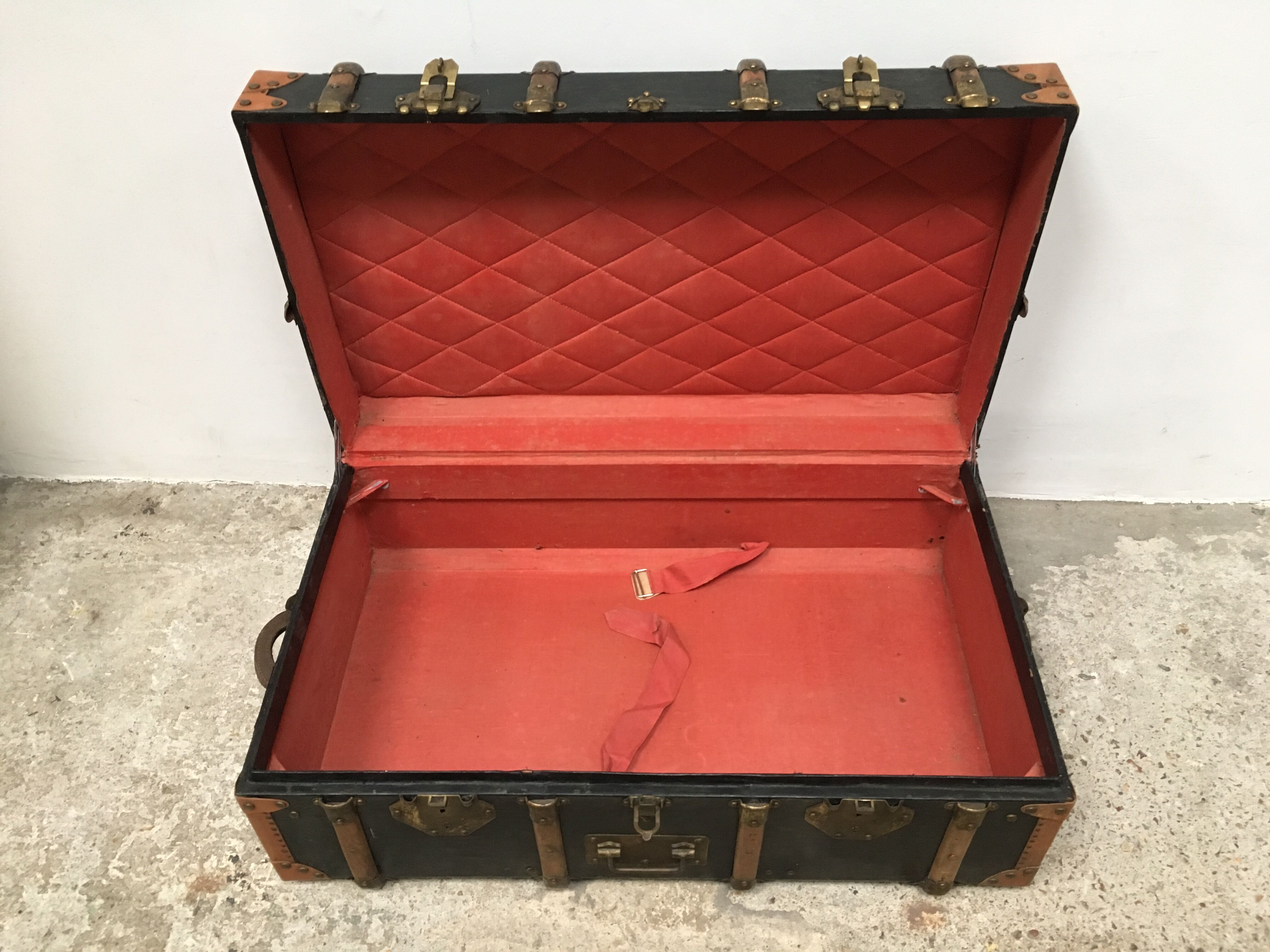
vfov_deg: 48.2
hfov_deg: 61.7
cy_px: 476
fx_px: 1064
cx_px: 635
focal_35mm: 29
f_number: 2.2
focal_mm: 4.15
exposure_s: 1/33
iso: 160
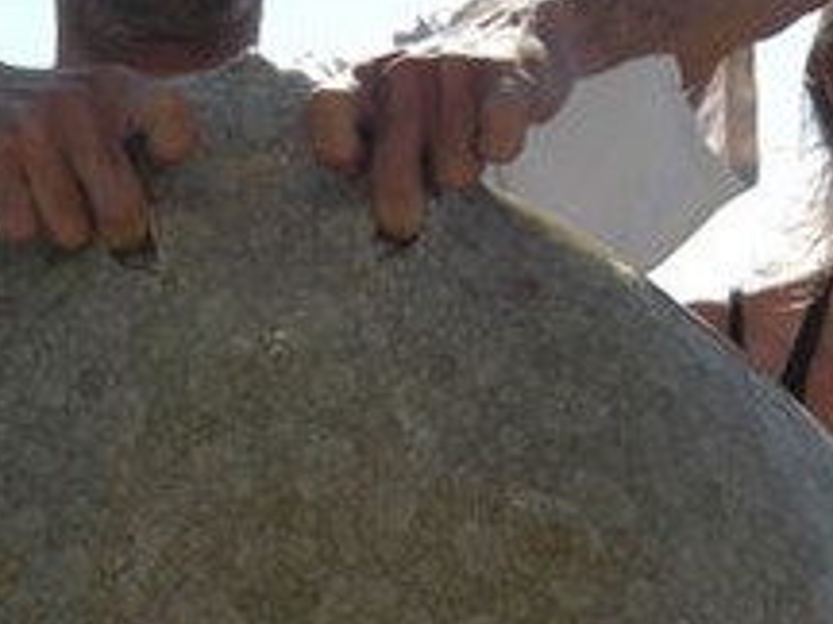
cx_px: 474
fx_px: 2671
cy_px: 493
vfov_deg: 13.3
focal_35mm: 111
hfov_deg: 17.7
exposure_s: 1/800
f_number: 4
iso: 80
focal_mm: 7.9
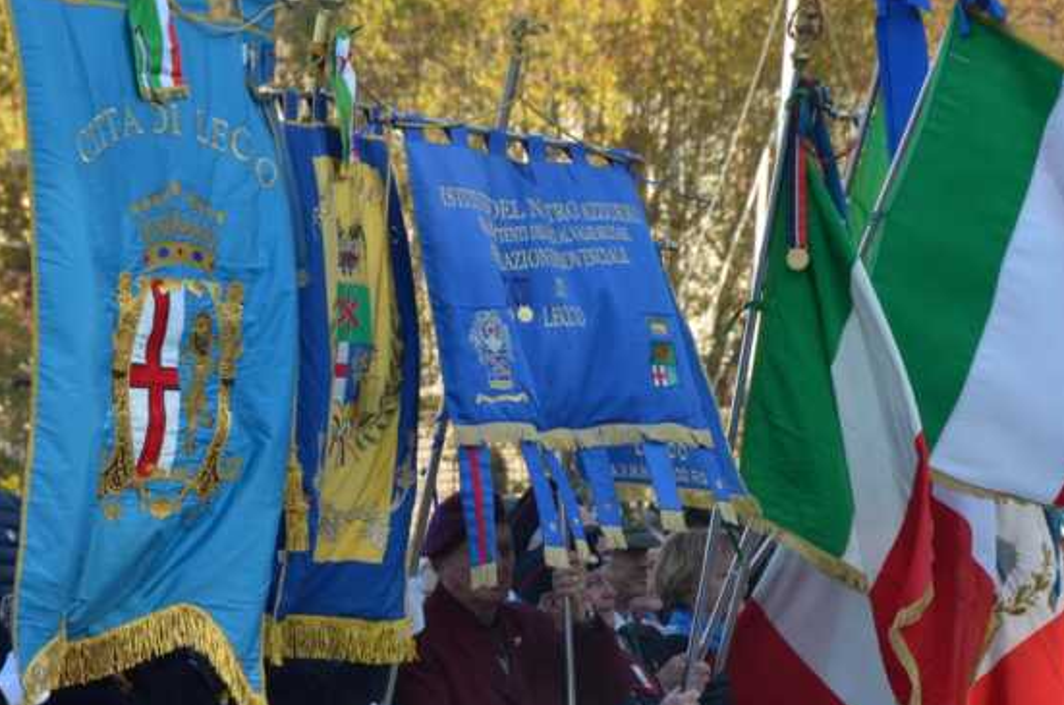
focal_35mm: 322
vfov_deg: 4.2
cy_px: 409
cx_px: 575
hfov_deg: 6.4
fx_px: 9498
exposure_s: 1/200
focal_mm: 170
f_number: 14
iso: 1250
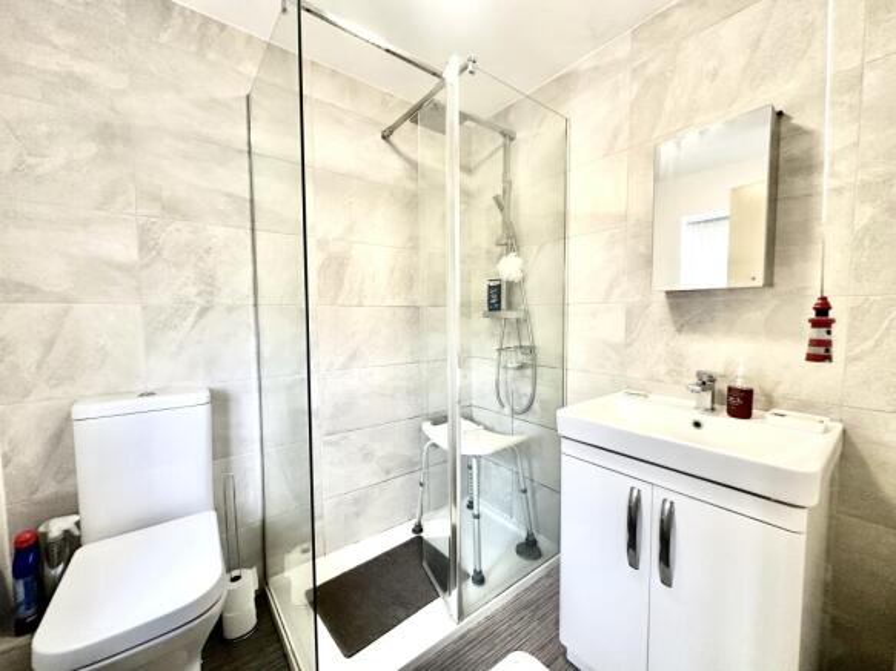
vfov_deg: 85.7
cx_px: 448
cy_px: 336
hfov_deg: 102.1
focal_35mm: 14
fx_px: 362
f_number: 2.2
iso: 200
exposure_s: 1/50
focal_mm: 2.22
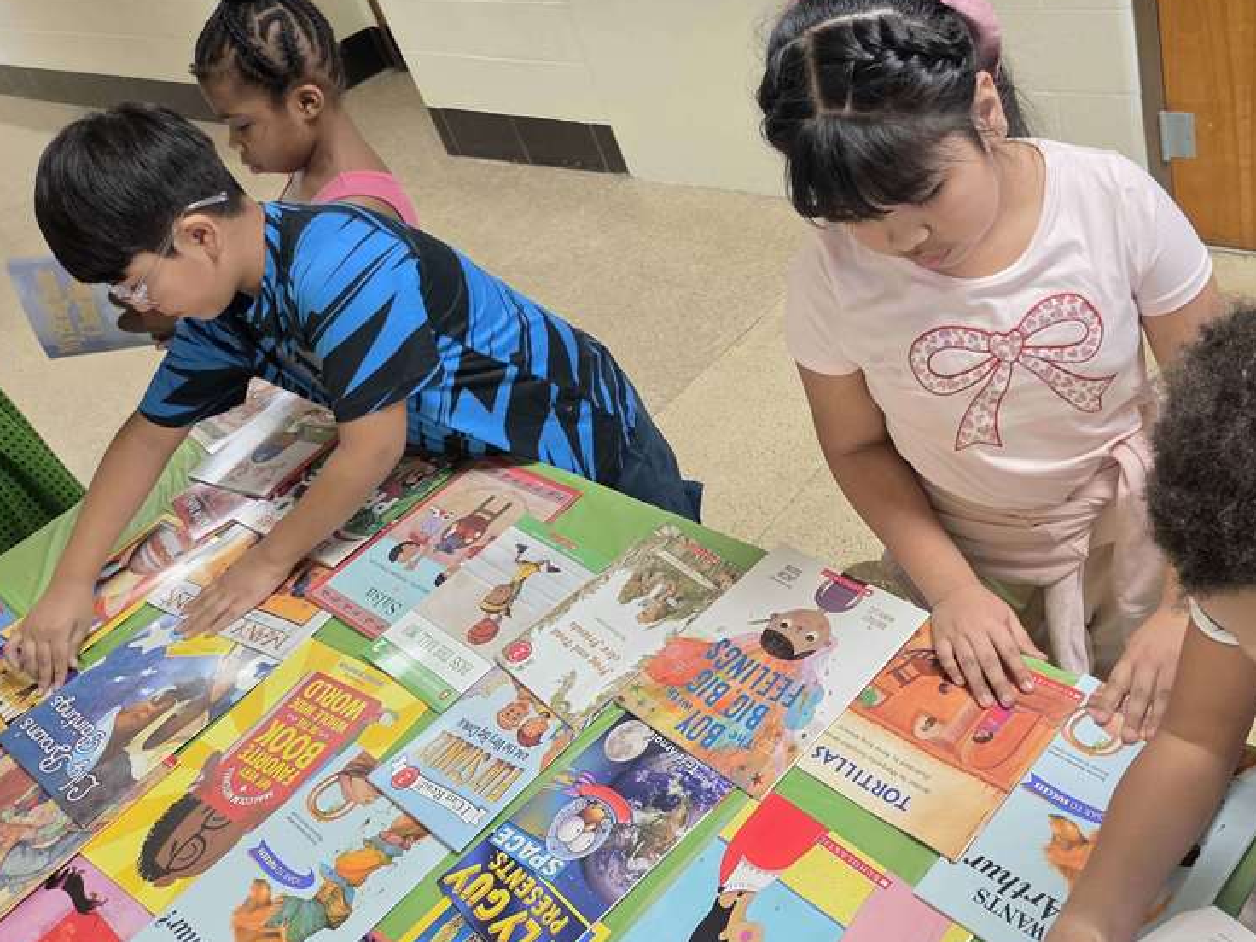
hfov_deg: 55.4
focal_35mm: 32
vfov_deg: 43.8
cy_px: 358
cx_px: 857
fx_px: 1161
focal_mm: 5.4
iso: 250
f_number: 1.8
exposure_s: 1/120
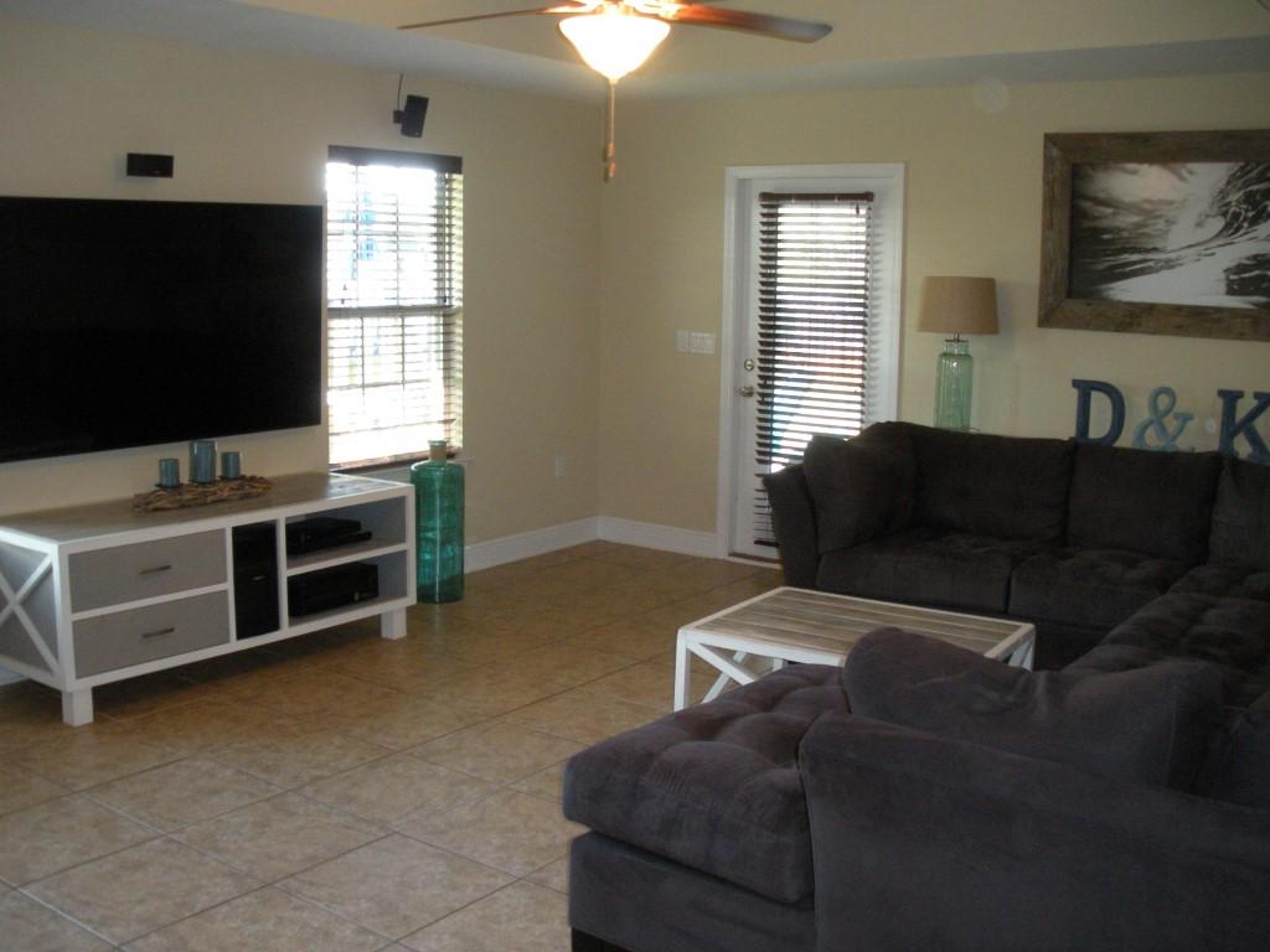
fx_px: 1321
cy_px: 476
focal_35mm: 36
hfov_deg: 51.4
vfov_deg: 39.7
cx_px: 635
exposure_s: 1/30
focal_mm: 6.3
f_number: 3.5
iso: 343
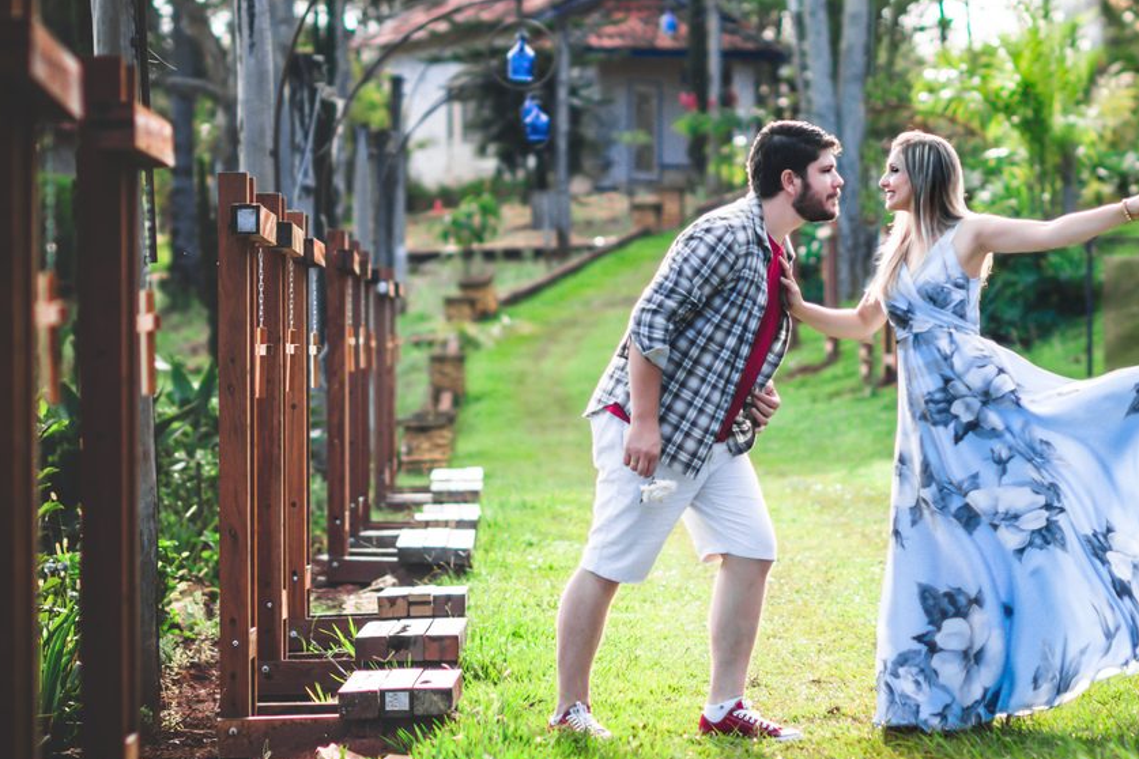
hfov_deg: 11.3
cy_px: 322
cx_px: 630
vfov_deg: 7.5
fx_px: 5780
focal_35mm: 183
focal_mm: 85
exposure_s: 1/640
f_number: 2.2
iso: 100
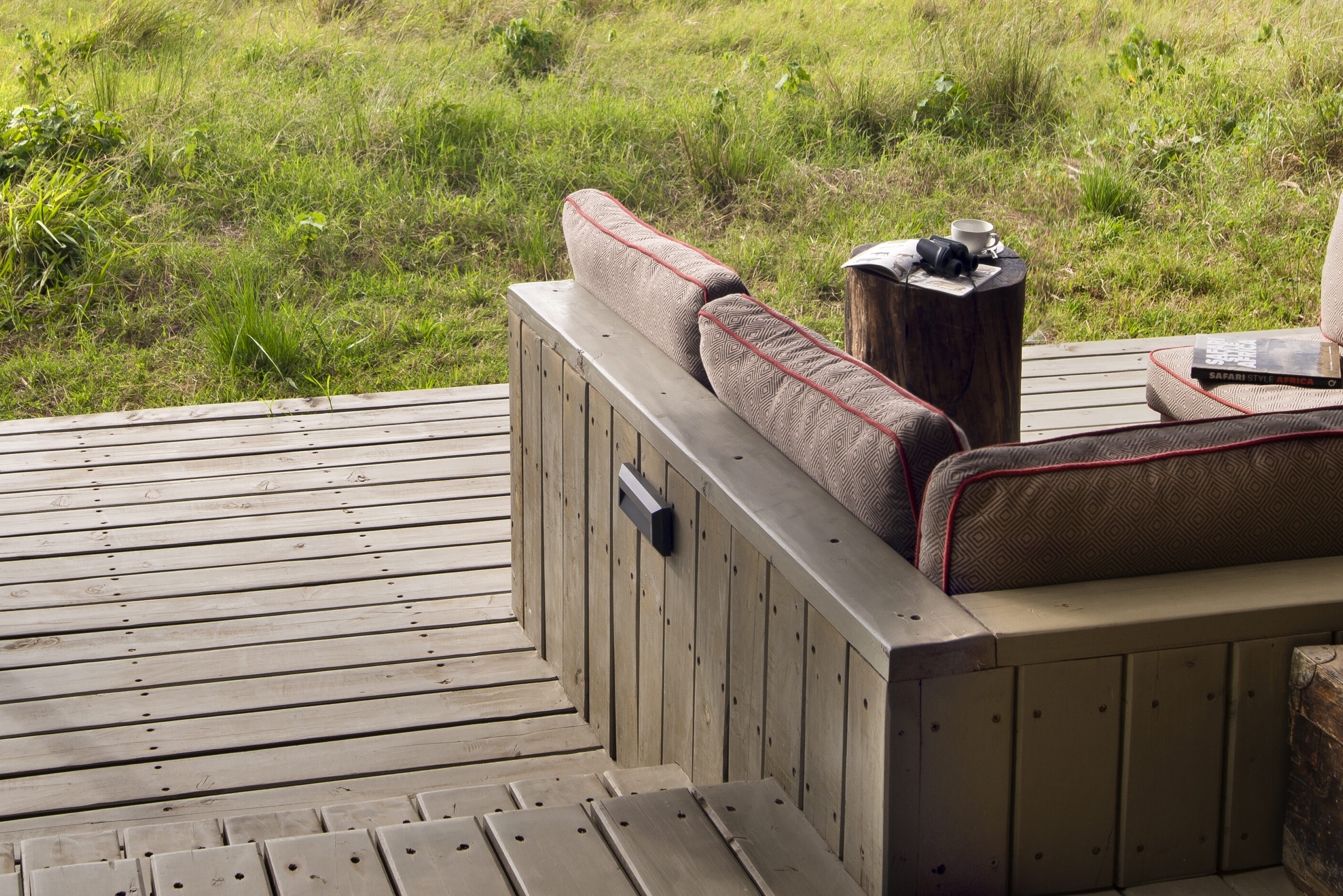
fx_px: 2239
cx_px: 574
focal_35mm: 60
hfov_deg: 33.3
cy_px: 142
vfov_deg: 22.3
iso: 200
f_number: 9.5
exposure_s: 1/180
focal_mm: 28
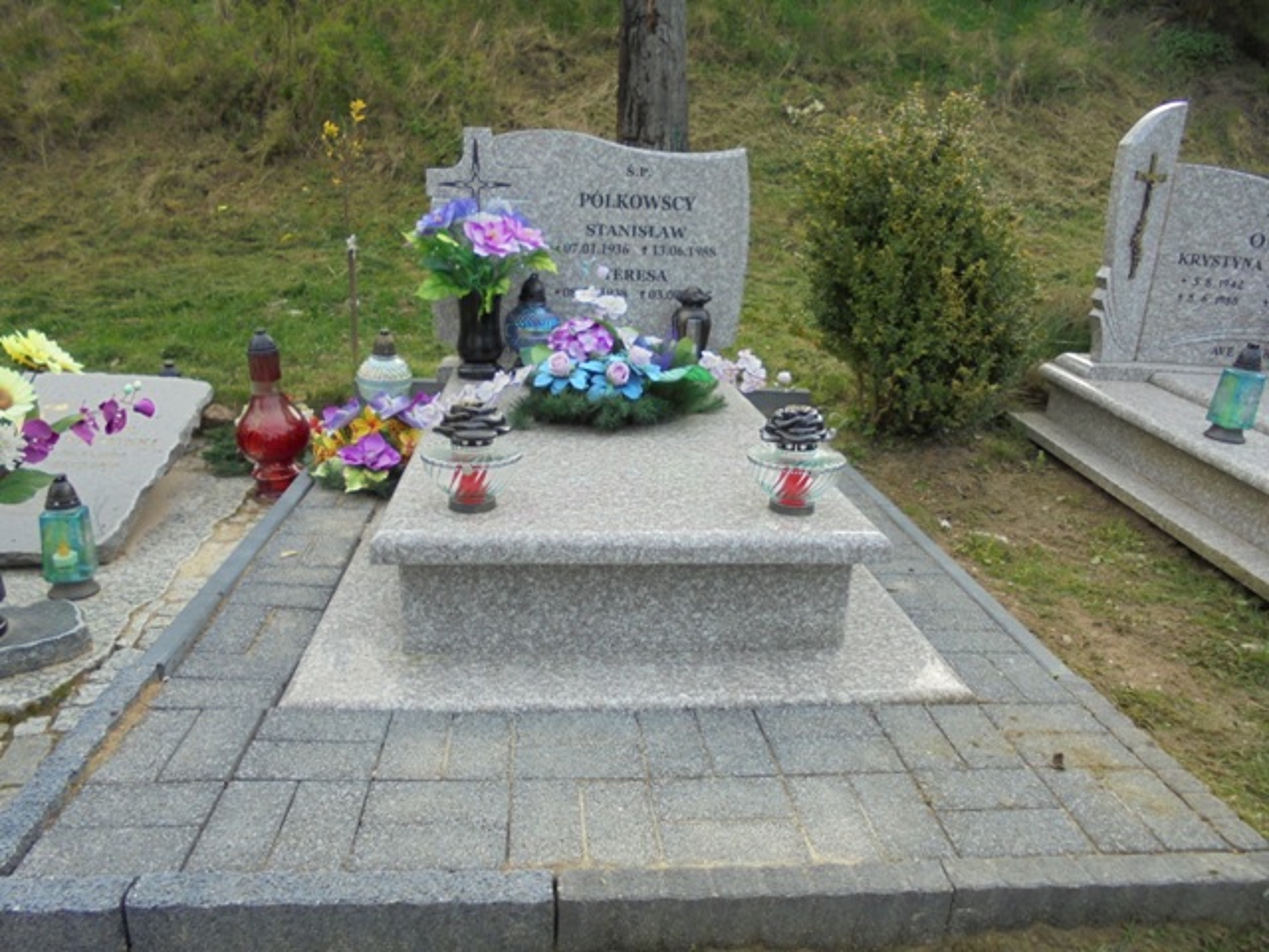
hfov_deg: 67.3
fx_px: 953
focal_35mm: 26
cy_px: 476
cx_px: 634
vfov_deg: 53.1
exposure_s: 1/200
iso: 100
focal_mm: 4.6
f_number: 3.5
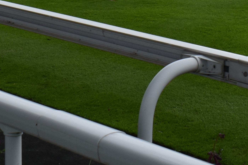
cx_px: 72
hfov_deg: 12.8
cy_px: -153
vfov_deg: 8.2
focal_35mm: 160
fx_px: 1103
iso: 200
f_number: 9
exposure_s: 1/320
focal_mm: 25
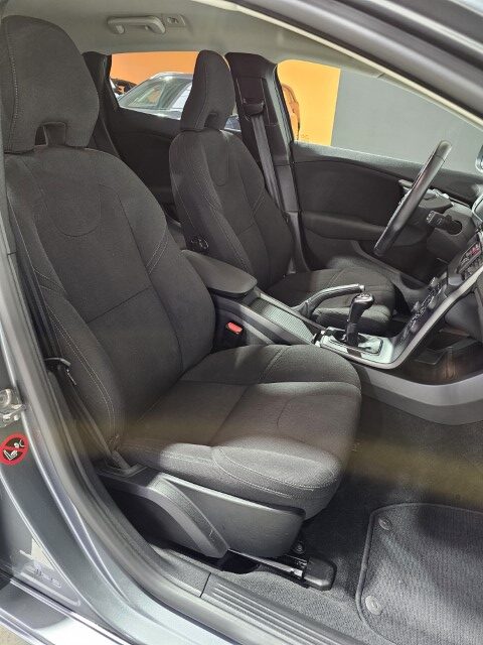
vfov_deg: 73.9
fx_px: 428
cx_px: 242
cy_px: 322
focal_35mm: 23
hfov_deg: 58.9
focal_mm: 6.3
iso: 800
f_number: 1.7
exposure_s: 1/25
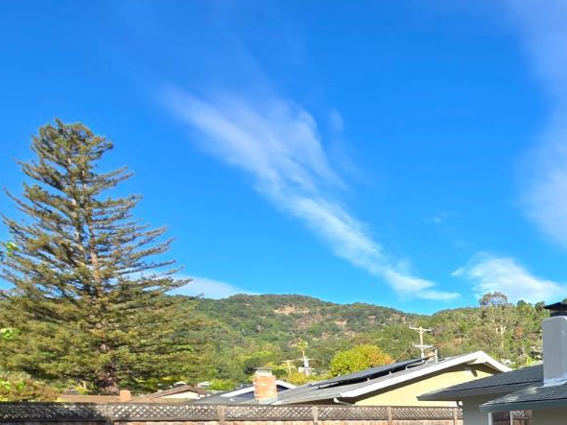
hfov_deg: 41.6
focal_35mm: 33
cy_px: 489
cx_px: 649
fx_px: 540
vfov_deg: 35.4
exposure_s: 1/1002
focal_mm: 2.2
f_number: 2.2
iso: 50
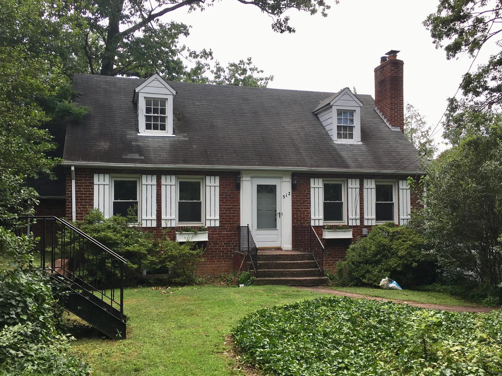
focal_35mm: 34
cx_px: 255
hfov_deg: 54.0
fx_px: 493
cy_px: 208
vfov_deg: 41.7
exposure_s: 1/519
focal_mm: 4.15
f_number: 2.2
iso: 25
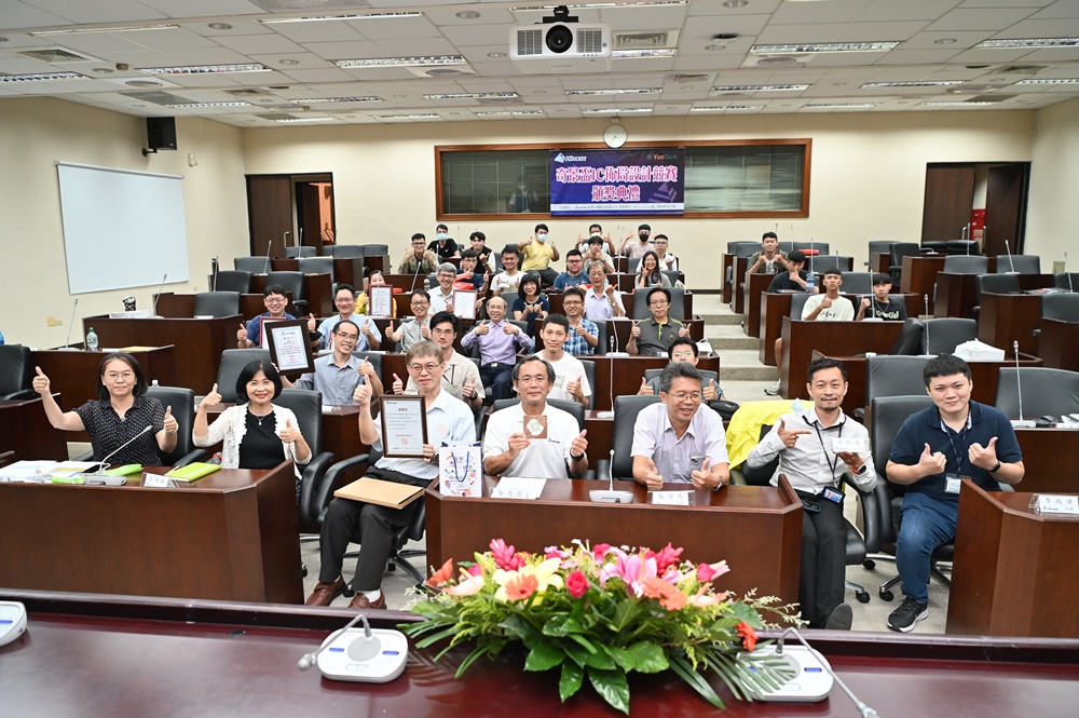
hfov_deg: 69.4
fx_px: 779
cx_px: 540
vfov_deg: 49.5
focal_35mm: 26
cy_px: 359
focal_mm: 26
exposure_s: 1/100
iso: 640
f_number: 3.5
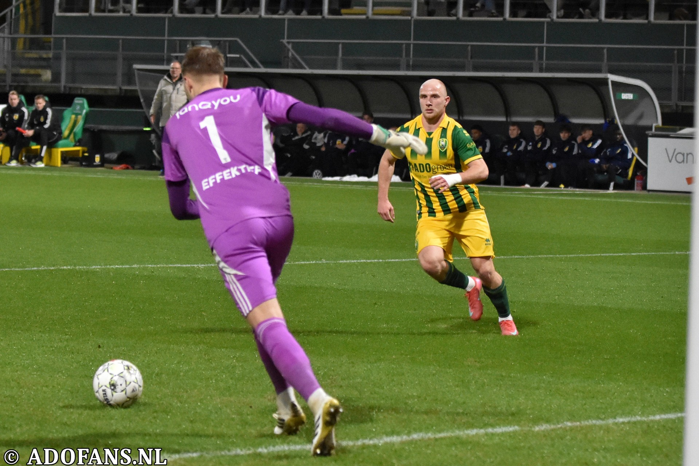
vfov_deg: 12.2
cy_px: 233
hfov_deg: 18.2
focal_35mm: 112
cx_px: 350
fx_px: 2184
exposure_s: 1/640
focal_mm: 75
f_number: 2.8
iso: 2500
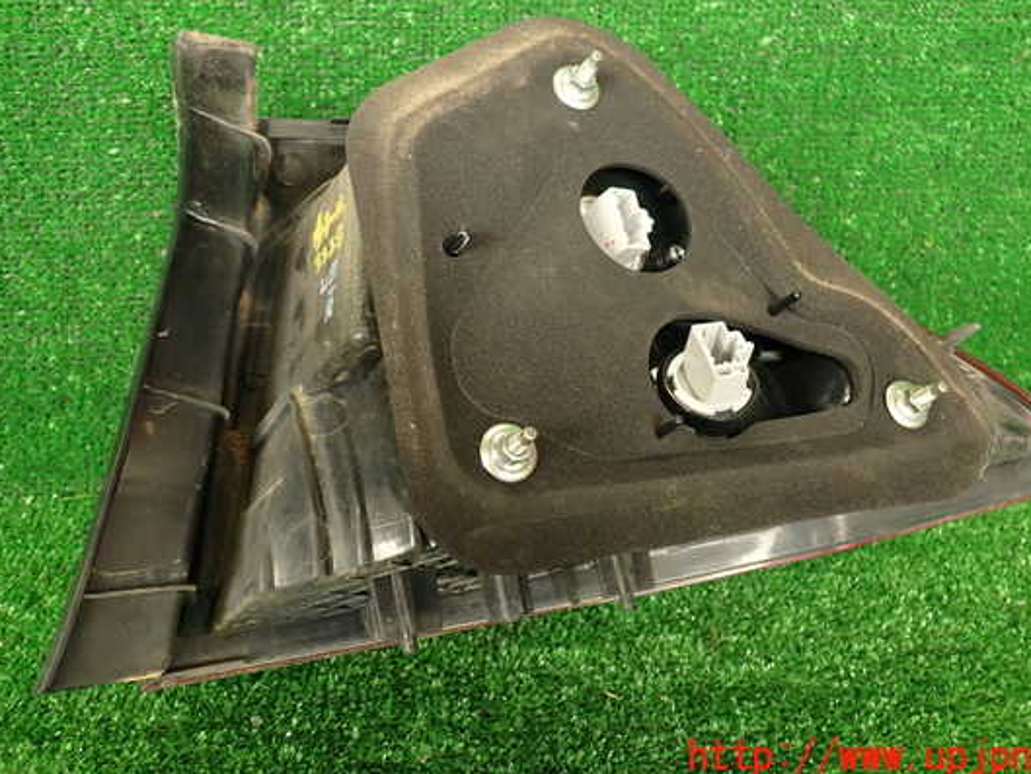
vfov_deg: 41.7
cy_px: 343
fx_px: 1013
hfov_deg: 53.9
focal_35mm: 34
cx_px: 544
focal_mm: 5.4
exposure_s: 1/60
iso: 200
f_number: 2.3
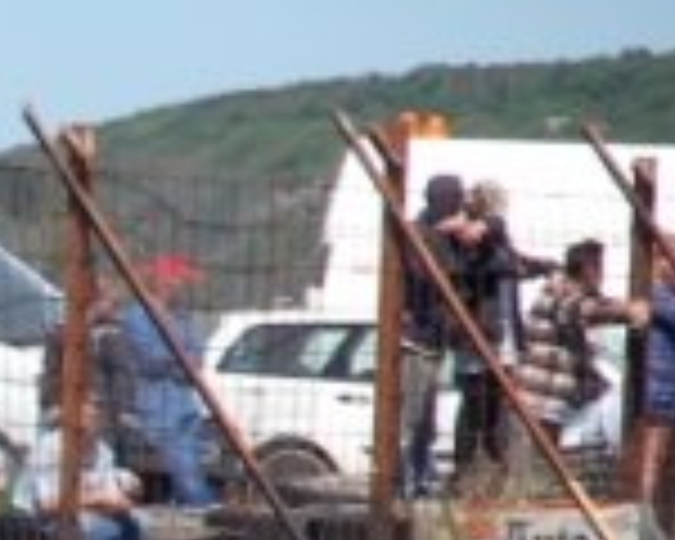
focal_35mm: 696
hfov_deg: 2.8
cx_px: -680
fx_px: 13904
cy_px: 738
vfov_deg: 2.2
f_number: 6
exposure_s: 1/1000
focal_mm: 116
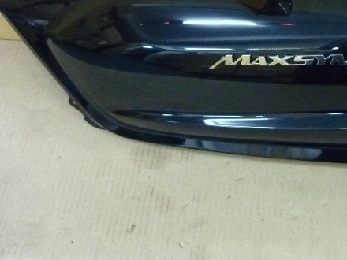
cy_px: 66
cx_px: 281
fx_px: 601
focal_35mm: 60
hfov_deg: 31.3
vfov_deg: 24.2
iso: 800
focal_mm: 5.5
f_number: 2.8
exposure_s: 1/15
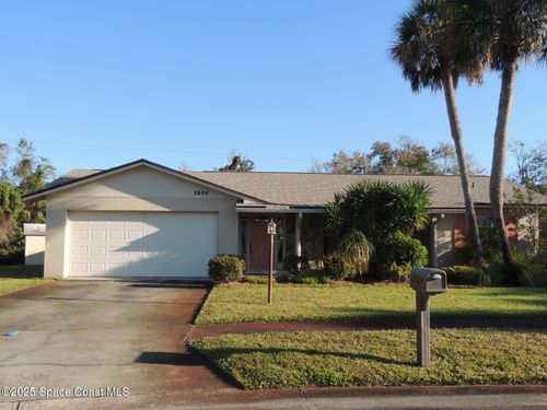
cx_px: 274
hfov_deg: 55.4
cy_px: 205
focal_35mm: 33
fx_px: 521
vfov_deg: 42.9
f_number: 3.2
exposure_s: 1/640
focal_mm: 5.8
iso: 100
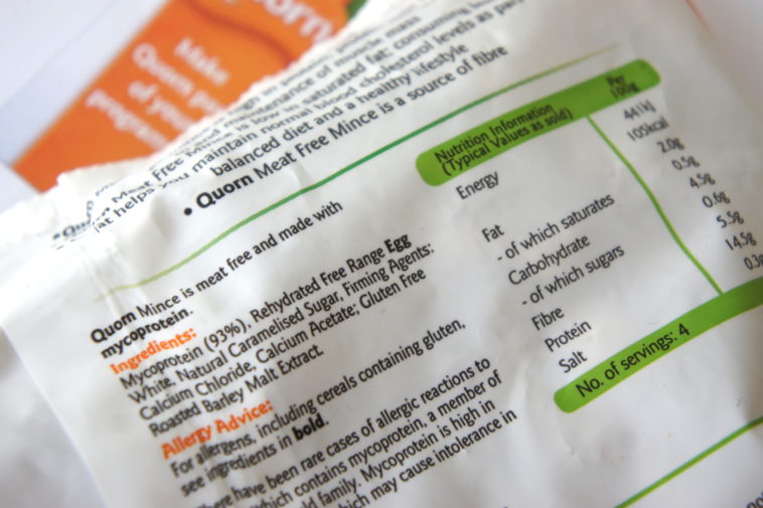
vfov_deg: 18.5
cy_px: 254
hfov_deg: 27.5
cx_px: 382
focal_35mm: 74
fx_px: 1557
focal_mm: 49
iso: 320
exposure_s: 1/80
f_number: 5
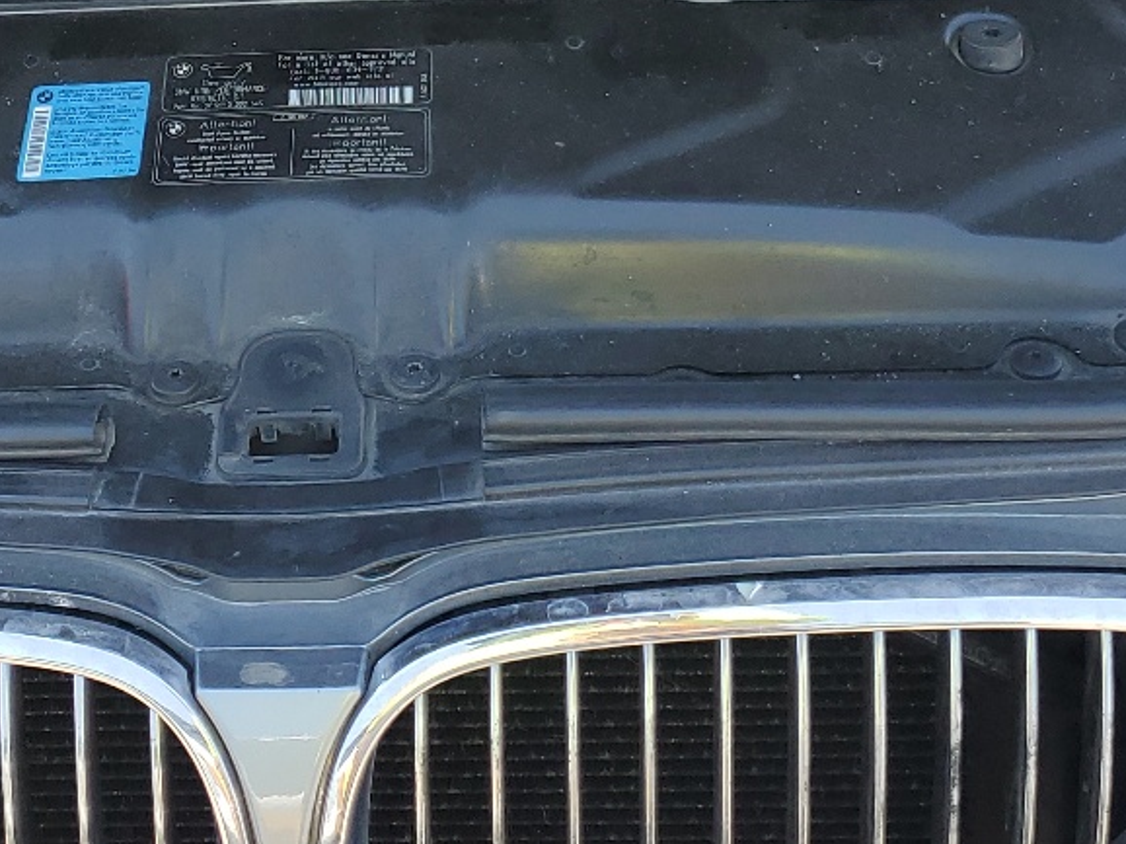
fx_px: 2341
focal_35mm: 72
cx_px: 327
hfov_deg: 26.8
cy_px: -117
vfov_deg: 19.4
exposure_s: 1/385
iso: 50
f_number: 1.5
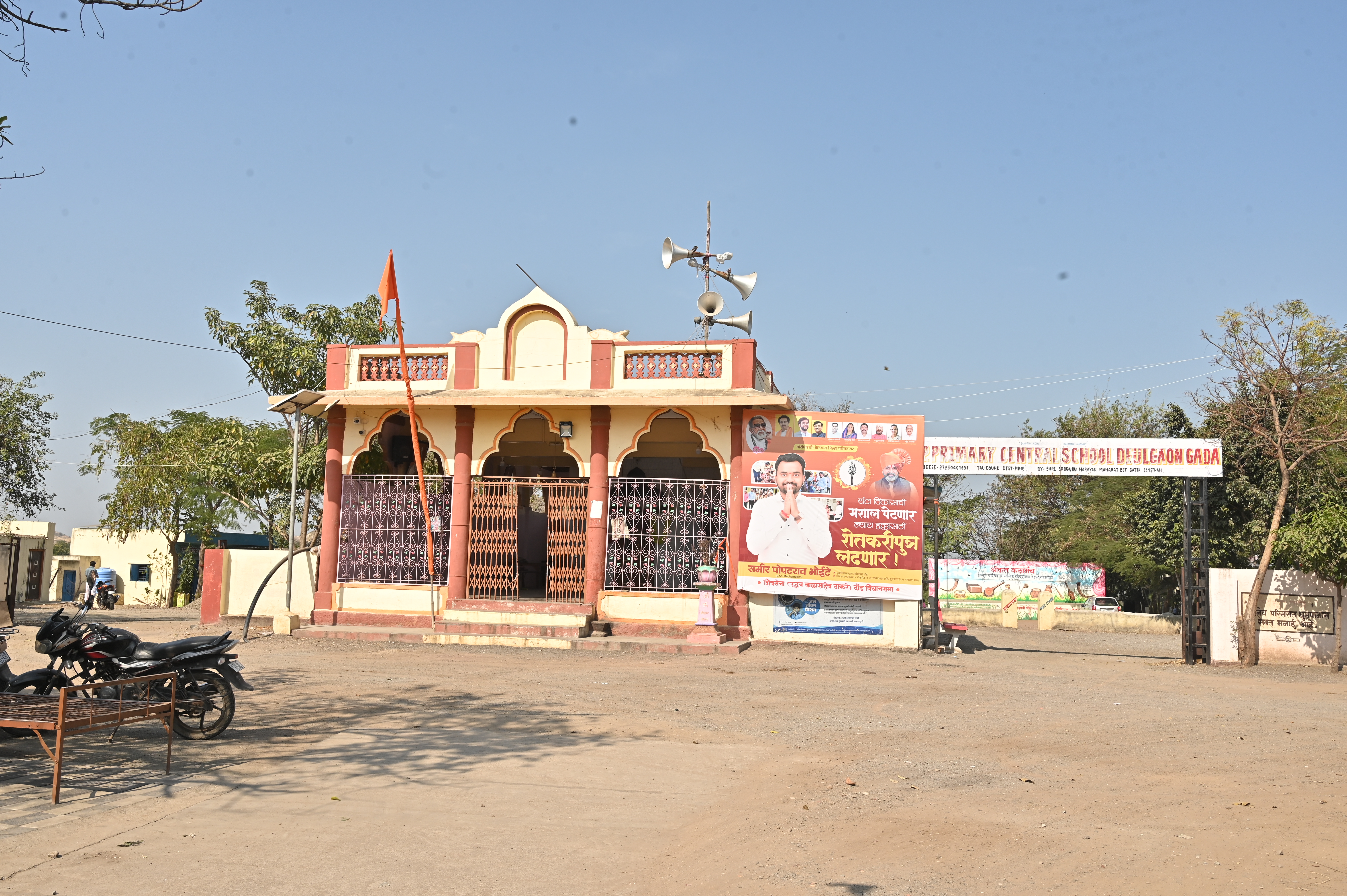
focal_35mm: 31
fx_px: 1159
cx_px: 674
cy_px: 448
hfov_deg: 60.3
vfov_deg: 42.3
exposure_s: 1/200
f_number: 13
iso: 200
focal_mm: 31
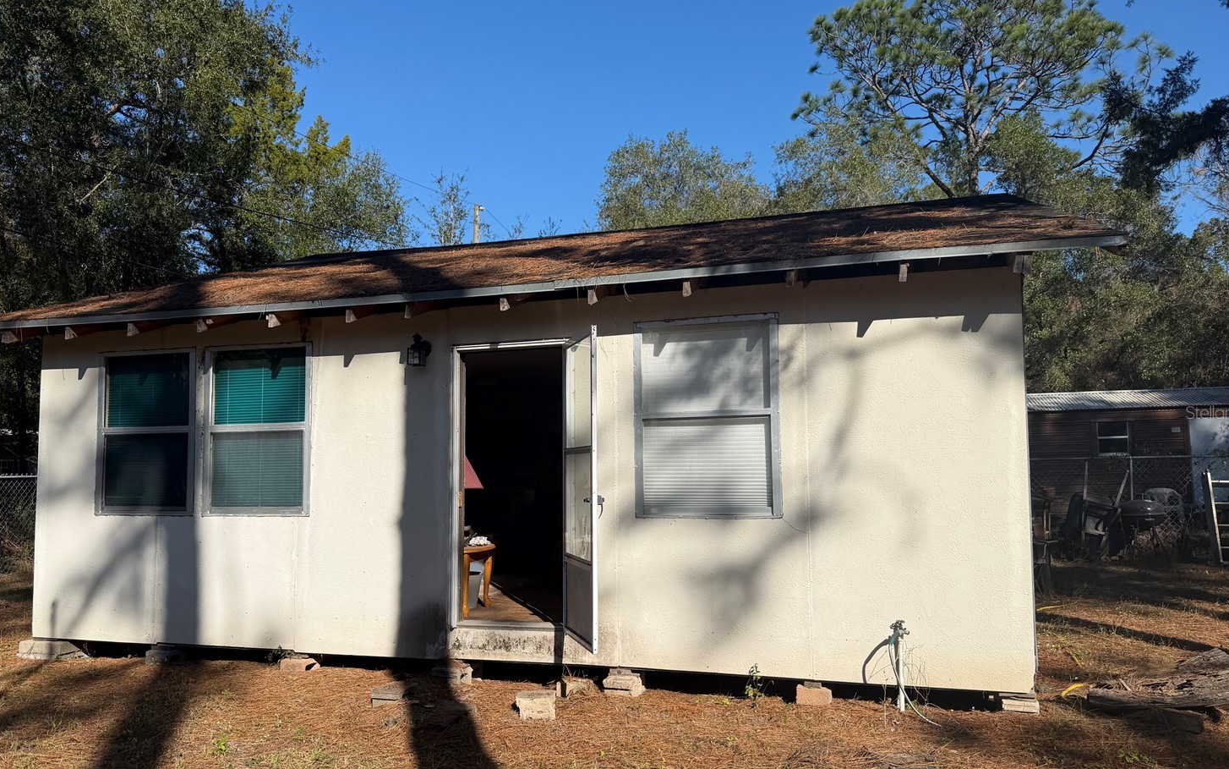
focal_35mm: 28
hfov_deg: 66.4
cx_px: 589
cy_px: 412
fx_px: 938
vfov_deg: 44.5
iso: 80
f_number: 1.78
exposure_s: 1/5319
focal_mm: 6.76
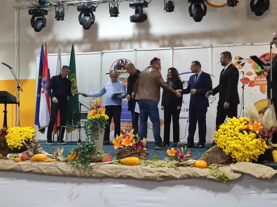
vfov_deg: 54.8
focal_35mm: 25
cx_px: 138
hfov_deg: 69.4
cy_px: 104
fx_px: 200
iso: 860
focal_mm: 4.7
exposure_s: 1/50
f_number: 1.79
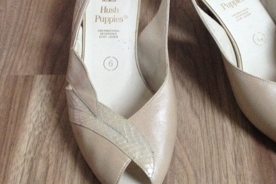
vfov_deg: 19.7
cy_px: 76
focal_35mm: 69
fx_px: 529
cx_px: 181
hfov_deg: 29.1
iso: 320
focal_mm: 4.28
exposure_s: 1/20
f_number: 2.4
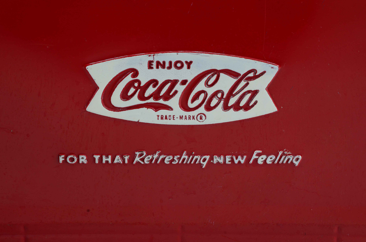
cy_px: 121
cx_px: 183
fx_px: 1598
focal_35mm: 158
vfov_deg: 8.7
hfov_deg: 13.1
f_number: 16
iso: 400
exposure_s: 1/160
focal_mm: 105
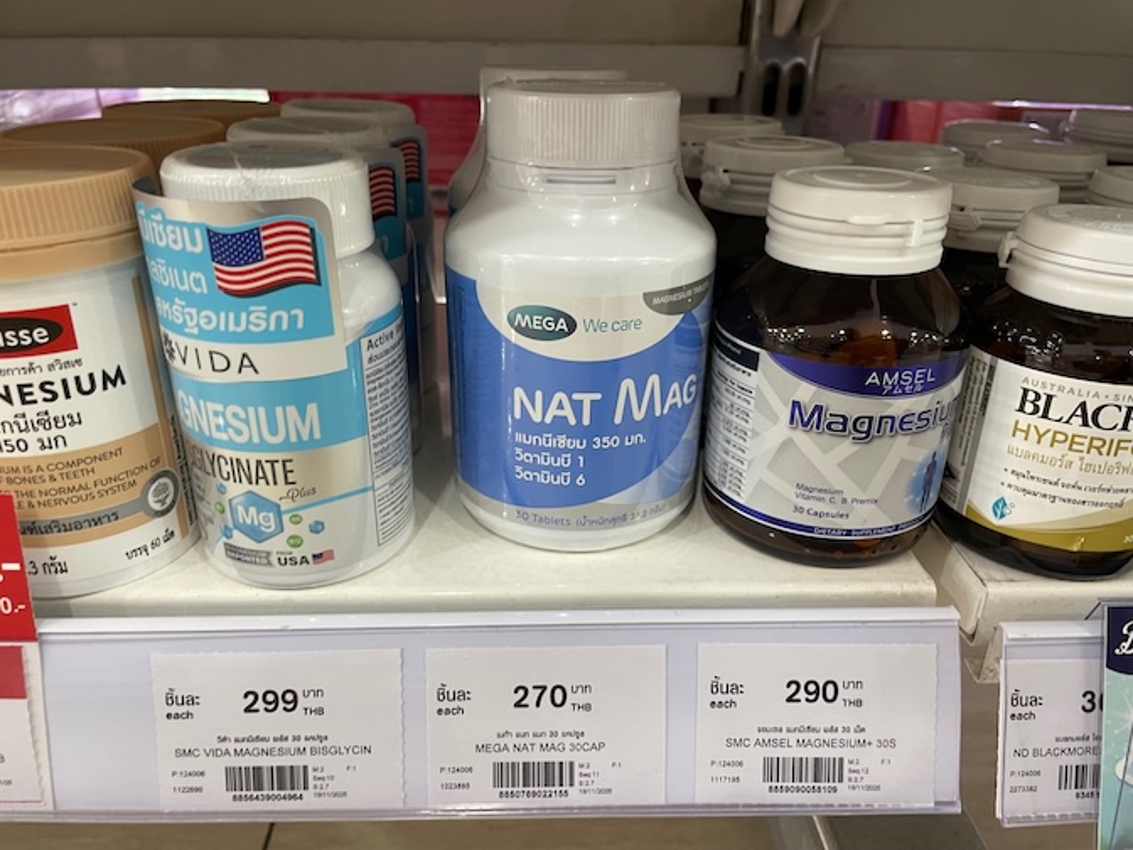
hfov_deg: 67.3
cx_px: 566
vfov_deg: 53.1
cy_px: 425
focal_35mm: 26
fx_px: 851
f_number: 1.6
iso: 125
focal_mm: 4.2
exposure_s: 1/50
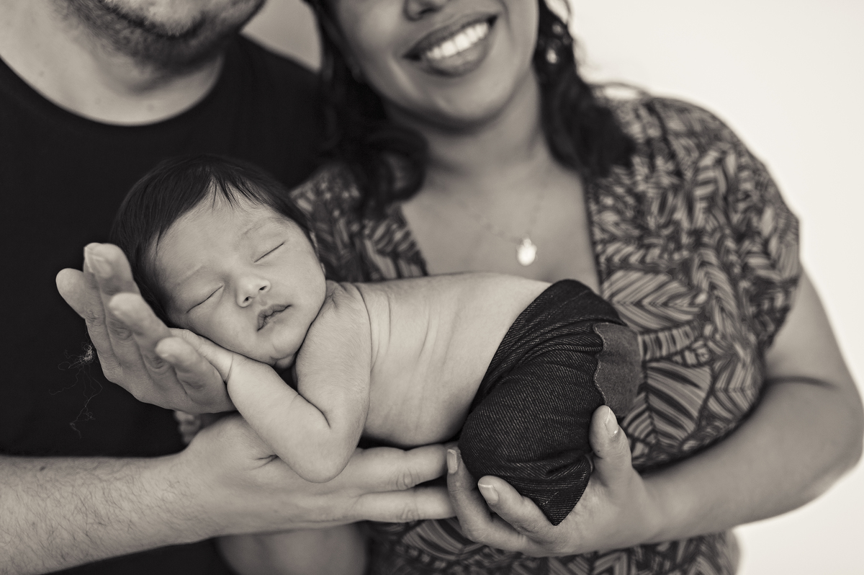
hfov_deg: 54.5
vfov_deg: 37.8
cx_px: 432
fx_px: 839
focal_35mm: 35
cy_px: 288
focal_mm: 35
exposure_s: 1/200
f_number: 2.2
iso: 320
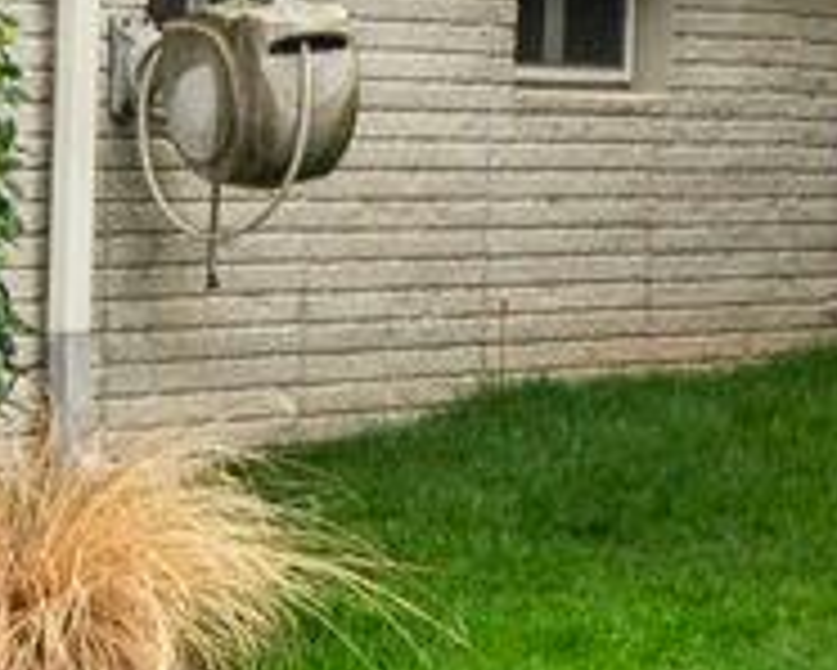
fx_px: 3024
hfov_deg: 8.9
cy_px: -1547
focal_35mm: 122
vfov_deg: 9.2
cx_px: 3114
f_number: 8
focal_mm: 14
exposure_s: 1/45
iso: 640
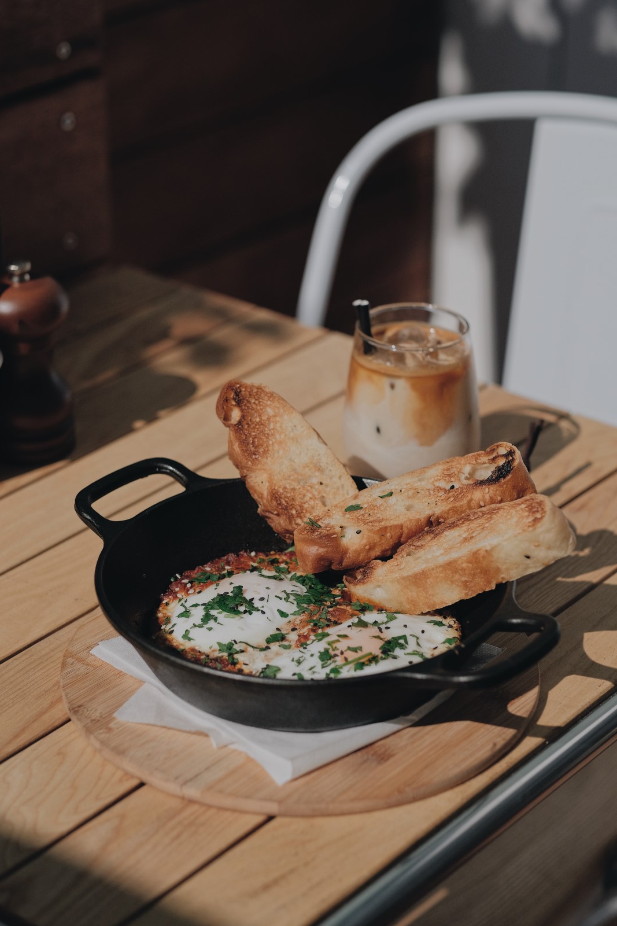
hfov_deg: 16.1
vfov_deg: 23.9
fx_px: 2186
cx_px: 309
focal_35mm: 85
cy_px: 468
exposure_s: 1/26000
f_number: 2.8
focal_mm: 56
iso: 800
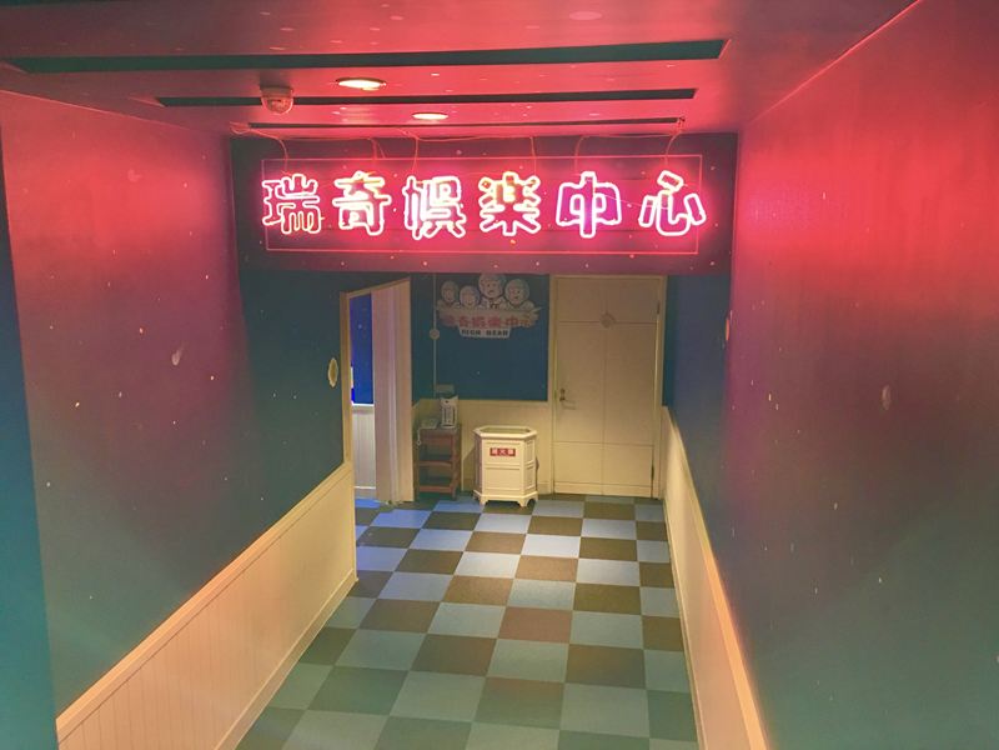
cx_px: 500
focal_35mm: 29
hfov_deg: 61.7
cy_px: 375
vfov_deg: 48.2
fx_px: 837
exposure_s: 1/15
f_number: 2.2
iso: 80
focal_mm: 4.15
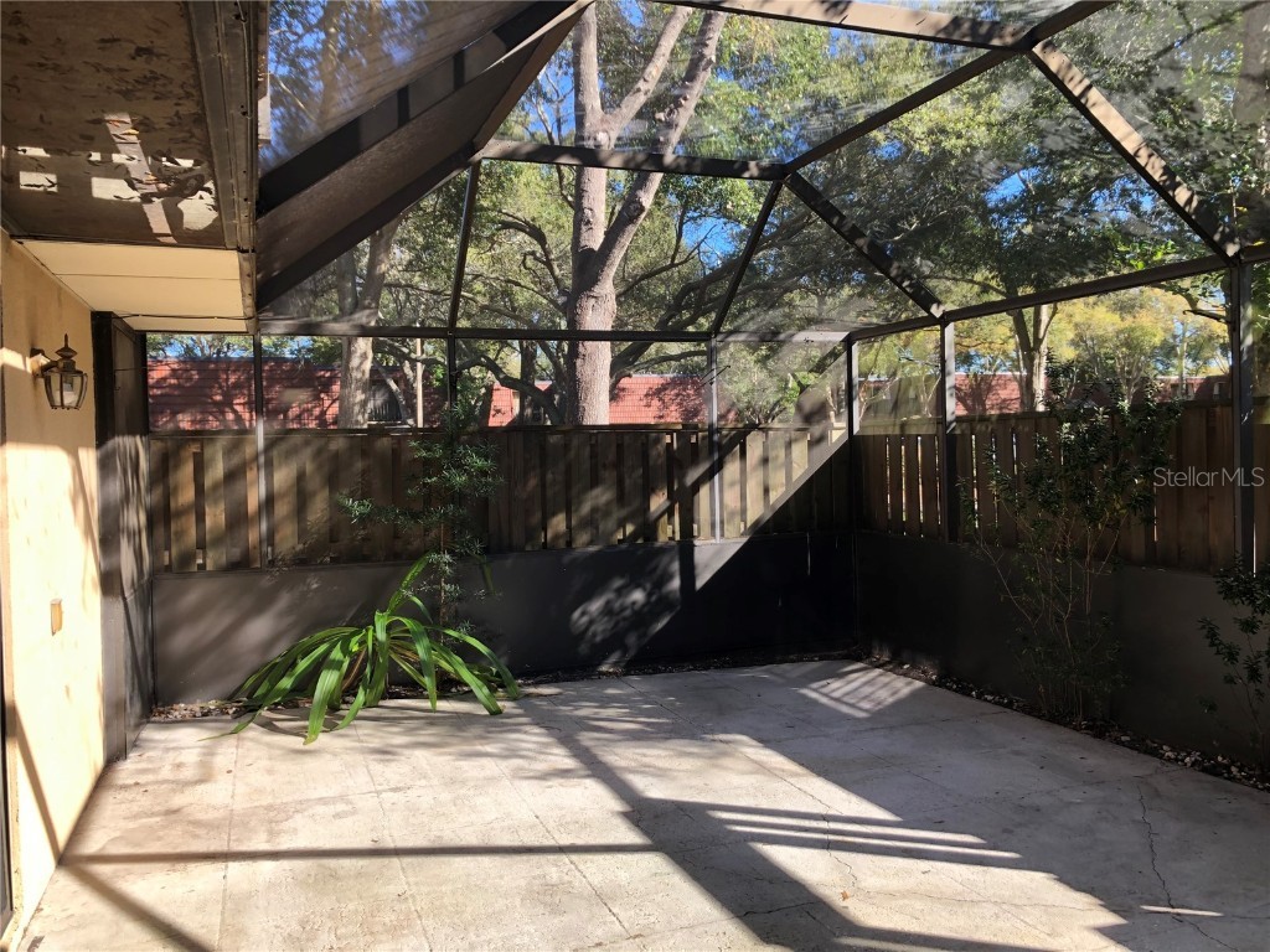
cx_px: 635
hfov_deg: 63.4
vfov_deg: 49.7
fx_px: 1027
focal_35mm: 28
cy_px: 476
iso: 20
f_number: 1.8
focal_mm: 4
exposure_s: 1/144
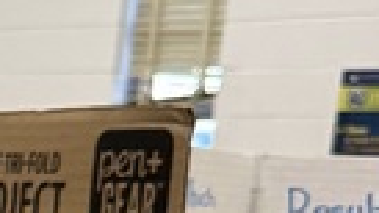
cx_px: -515
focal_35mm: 195
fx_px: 1959
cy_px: 739
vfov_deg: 5.6
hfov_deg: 9.8
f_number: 1.78
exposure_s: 1/60
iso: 250
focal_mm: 6.76
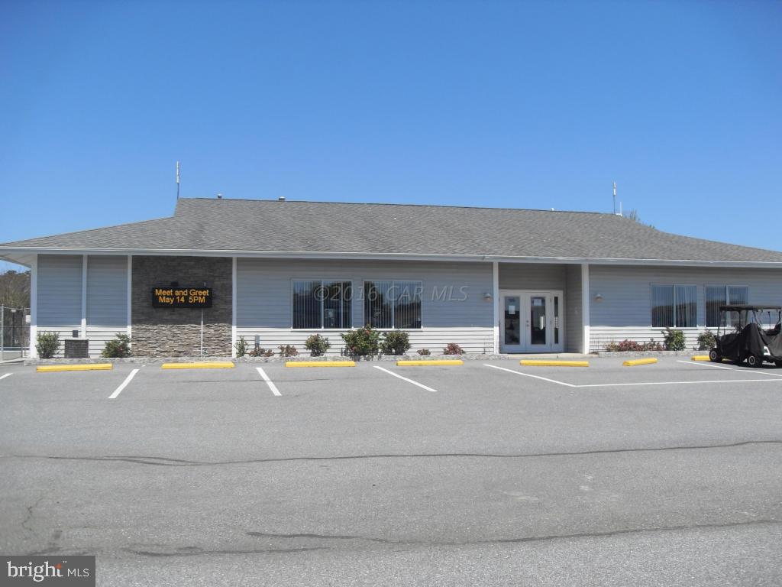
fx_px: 791
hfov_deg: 52.6
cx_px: 391
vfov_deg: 40.7
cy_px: 294
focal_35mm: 35
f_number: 7
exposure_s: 1/350
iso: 80
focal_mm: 6.3
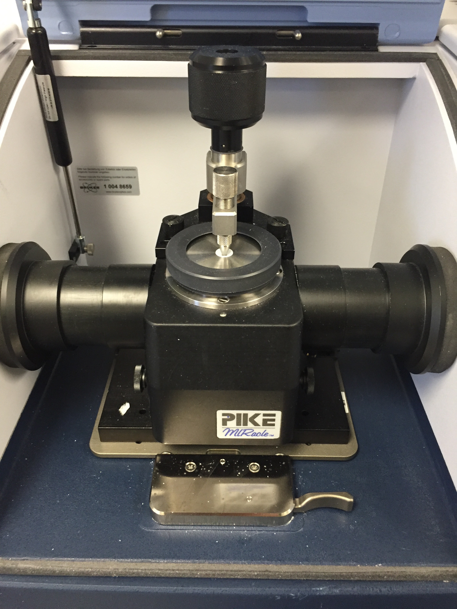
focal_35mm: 29
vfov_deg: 61.7
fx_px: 510
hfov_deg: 48.2
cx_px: 228
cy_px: 304
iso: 160
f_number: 2.2
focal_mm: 4.15
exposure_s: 1/30
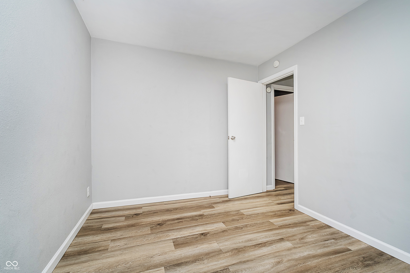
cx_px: 205
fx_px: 171
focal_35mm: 15
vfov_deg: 77.3
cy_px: 136
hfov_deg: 100.4
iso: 500
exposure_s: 1/40
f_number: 4
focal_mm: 10
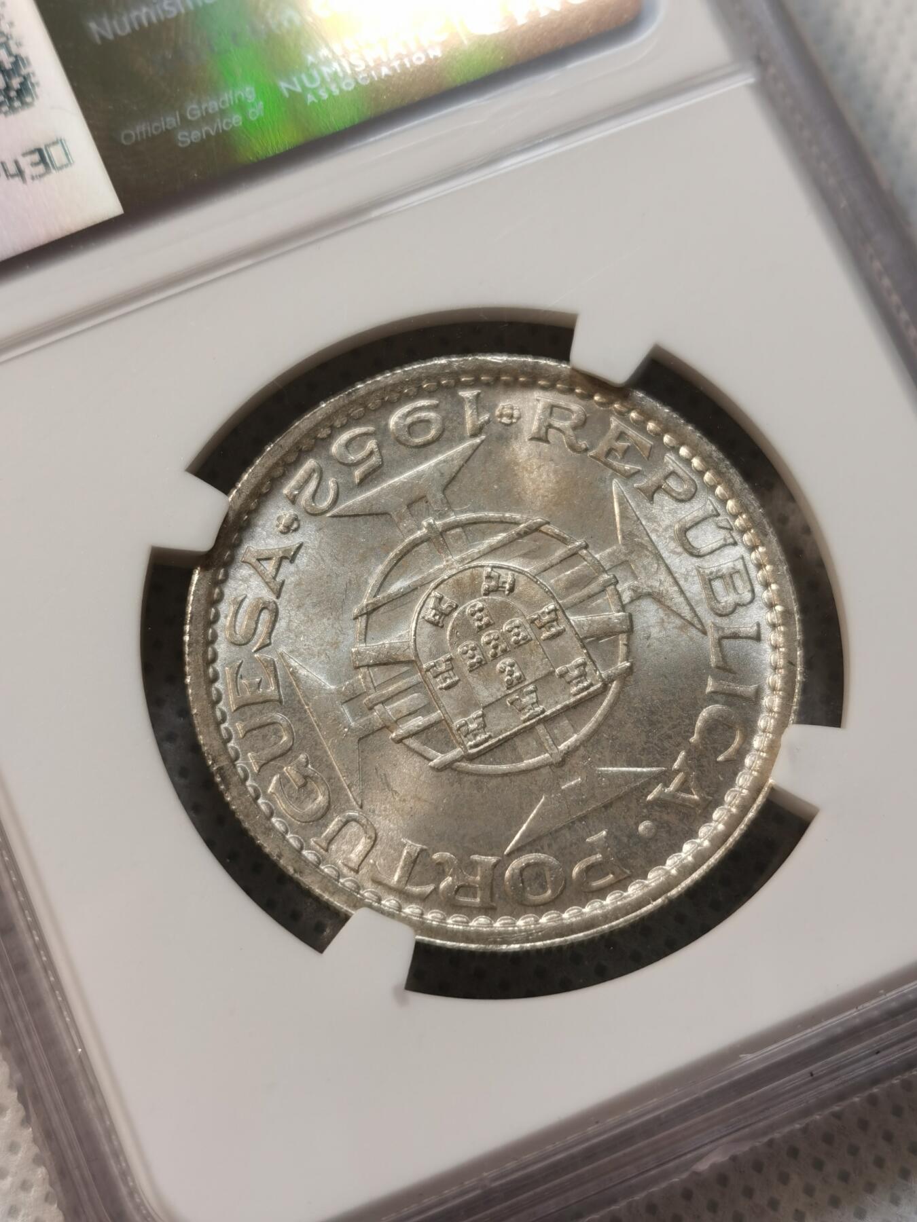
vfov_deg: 34.9
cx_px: 458
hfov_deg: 26.6
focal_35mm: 55
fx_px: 1943
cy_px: 611
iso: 64
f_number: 1.6
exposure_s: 1/100
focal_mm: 5.56
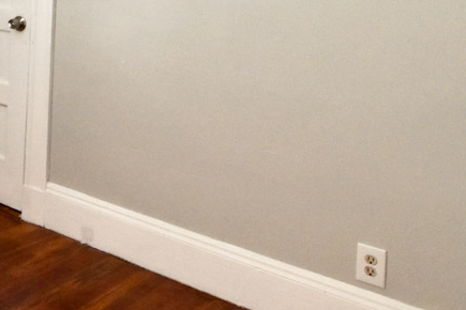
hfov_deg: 29.6
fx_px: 686
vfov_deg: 22.8
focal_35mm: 53
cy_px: -92
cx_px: -151
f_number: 6.3
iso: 800
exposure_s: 1/160
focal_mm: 12
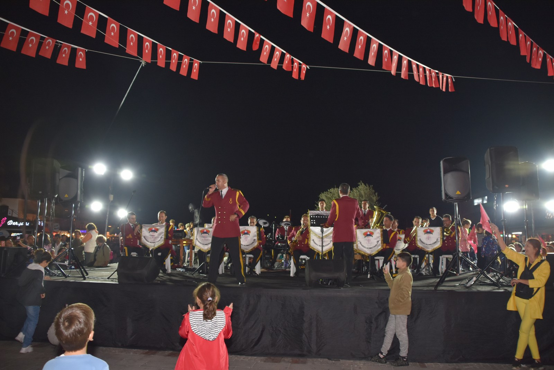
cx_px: 277
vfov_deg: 47.9
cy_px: 185
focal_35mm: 27
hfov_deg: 67.4
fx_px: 416
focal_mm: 18
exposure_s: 1/60
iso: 640
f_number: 4
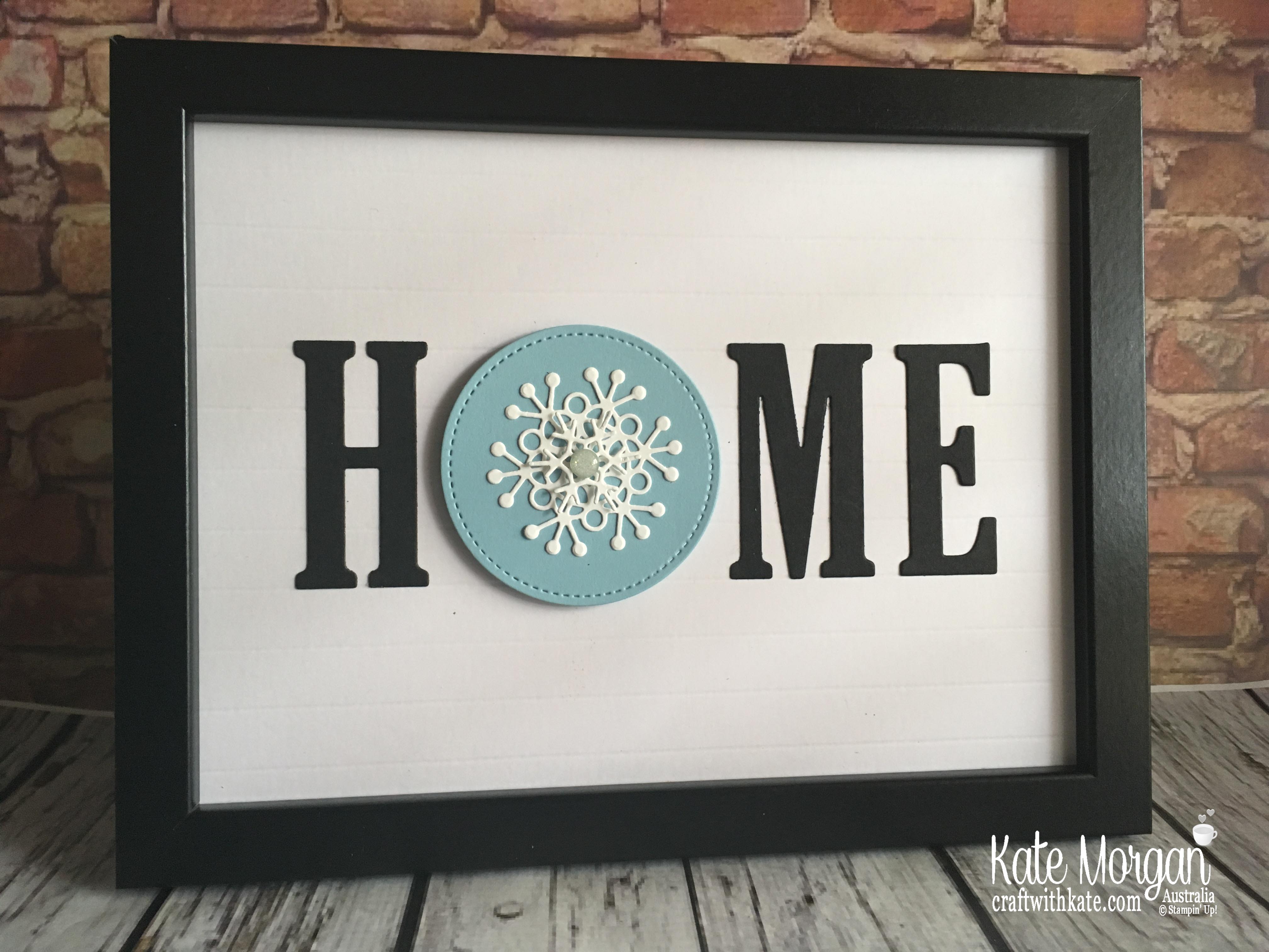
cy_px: 476
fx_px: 1063
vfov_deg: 48.2
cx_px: 634
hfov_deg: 61.7
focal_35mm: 29
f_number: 2.2
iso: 160
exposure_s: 1/33
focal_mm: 4.15
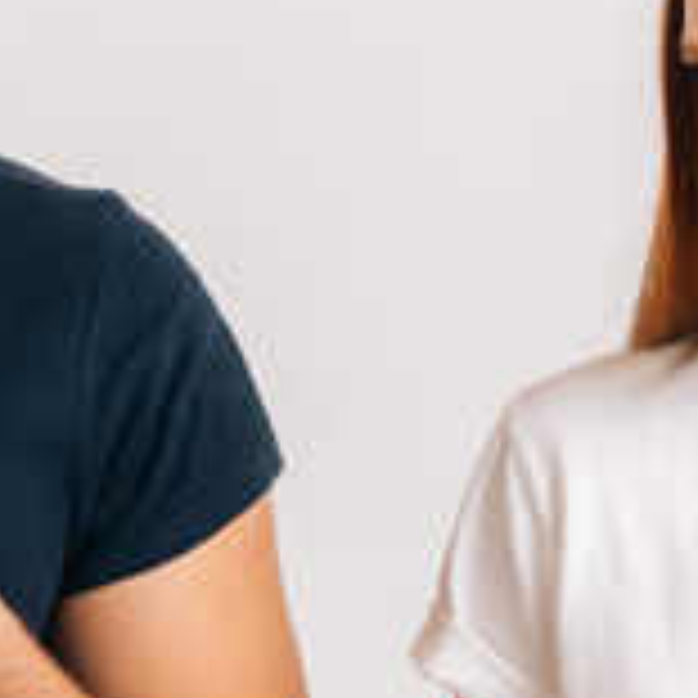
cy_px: 448
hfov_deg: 8.8
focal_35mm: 198
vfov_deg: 8.8
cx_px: 396
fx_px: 4517
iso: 200
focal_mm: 50
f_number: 1.8
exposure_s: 1/200
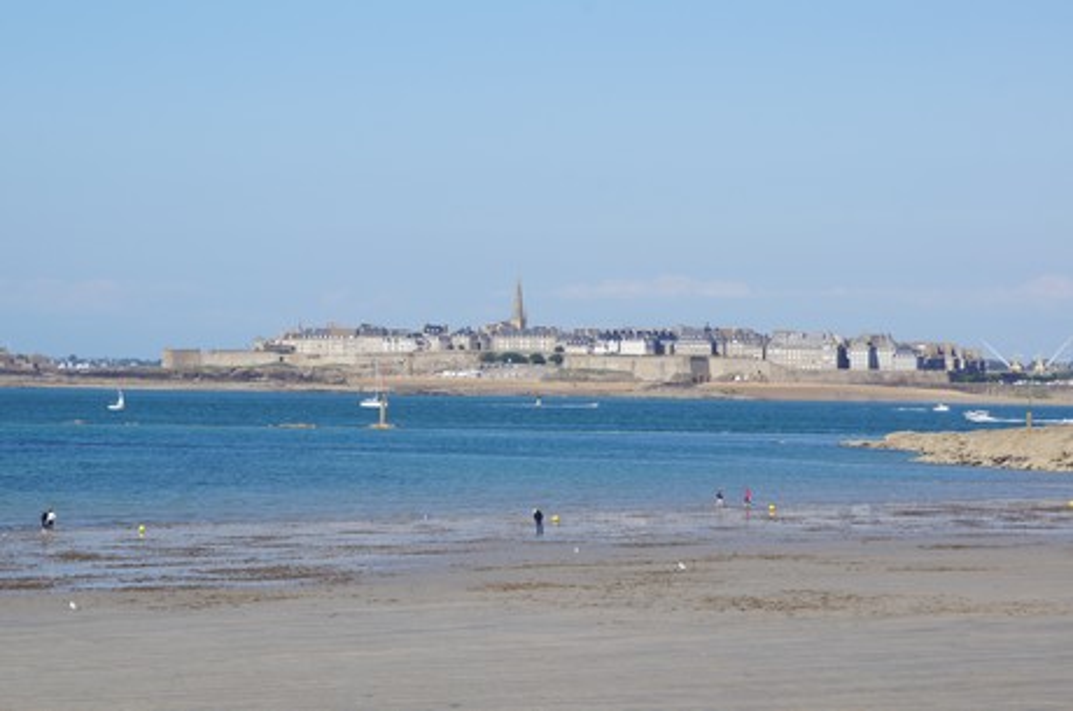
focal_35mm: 135
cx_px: 536
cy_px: 356
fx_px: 4017
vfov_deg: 10.1
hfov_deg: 15.2
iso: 100
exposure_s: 1/200
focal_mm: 90
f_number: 11
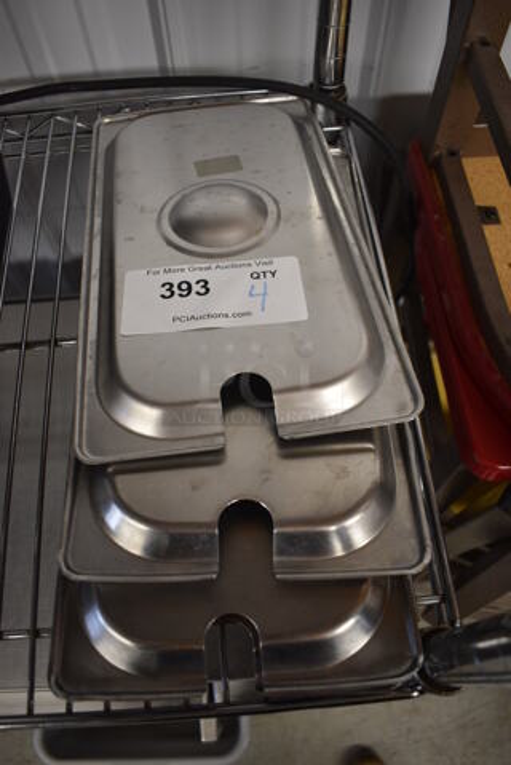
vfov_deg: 67.4
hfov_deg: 48.0
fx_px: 574
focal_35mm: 27
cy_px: 382
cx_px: 256
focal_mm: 18
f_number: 3.5
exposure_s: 1/125
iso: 1000
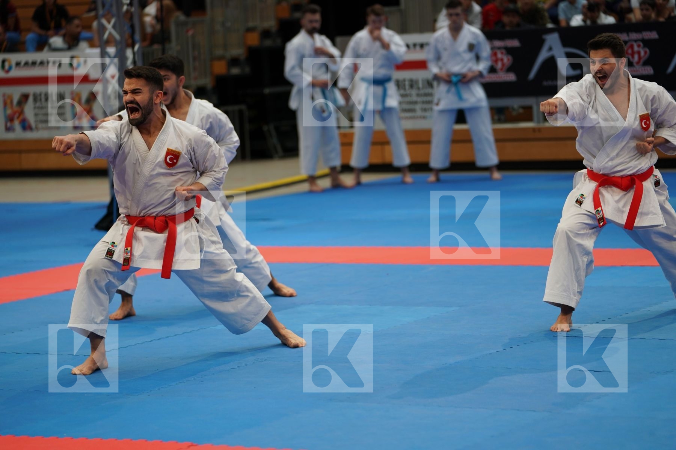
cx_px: 338
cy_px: 225
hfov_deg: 16.5
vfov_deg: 11.1
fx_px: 2328
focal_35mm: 124
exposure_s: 1/500
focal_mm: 124
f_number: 2.8
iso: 500
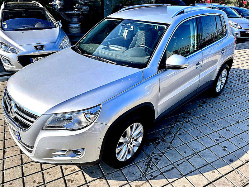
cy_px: 94
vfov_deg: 53.1
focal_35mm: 26
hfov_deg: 67.3
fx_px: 187
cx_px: 124
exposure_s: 1/2024
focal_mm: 5.1
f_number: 1.6
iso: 50
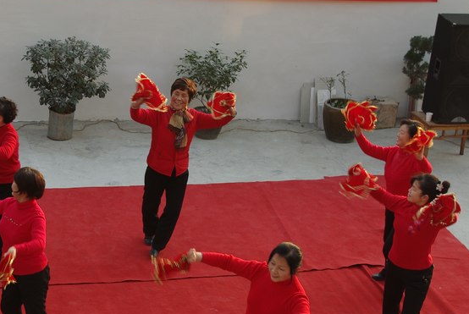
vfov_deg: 16.5
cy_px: 195
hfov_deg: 24.3
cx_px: 152
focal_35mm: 83
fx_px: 1083
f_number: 4.5
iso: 100
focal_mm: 30.63
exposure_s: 1/90
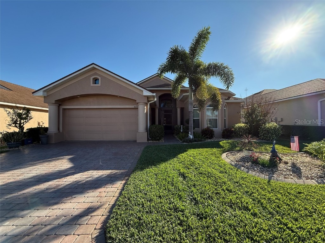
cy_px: 122
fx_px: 131
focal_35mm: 14
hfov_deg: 102.1
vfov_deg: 85.7
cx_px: 162
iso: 64
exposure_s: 1/1087
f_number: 2.2
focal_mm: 2.22
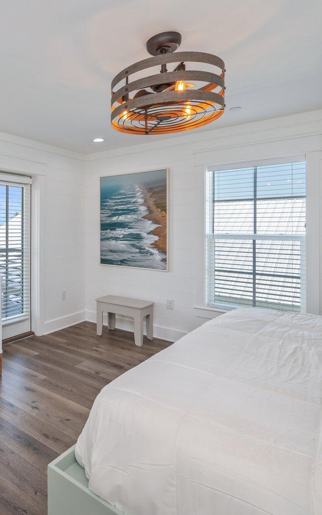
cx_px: 15
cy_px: 251
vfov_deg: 79.6
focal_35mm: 22
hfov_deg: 47.7
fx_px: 309
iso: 160
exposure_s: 1/40
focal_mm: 14
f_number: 9
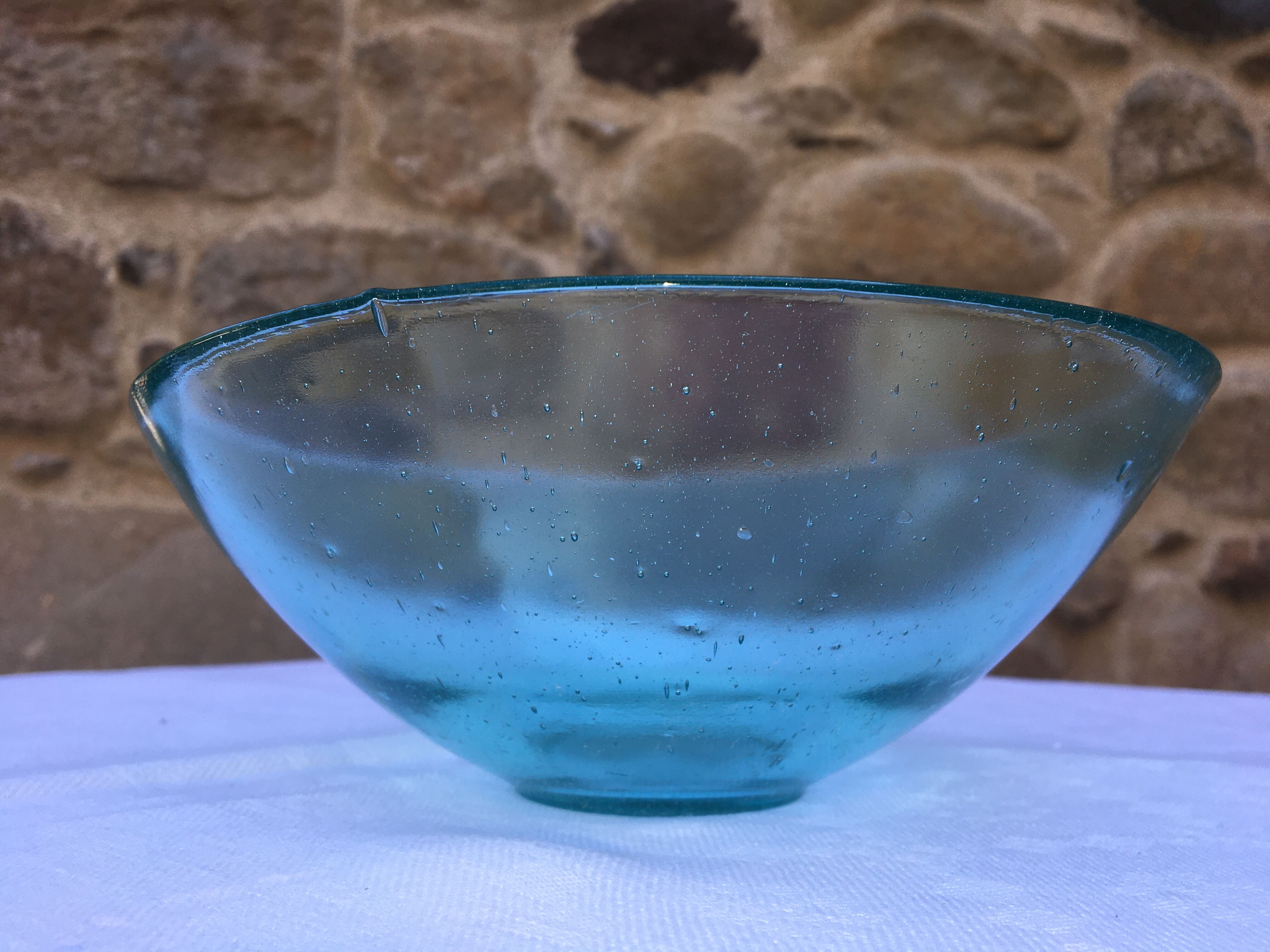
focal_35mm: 29
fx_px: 1064
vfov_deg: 48.2
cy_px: 476
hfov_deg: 61.7
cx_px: 635
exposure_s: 1/377
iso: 25
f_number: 2.2
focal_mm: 4.15
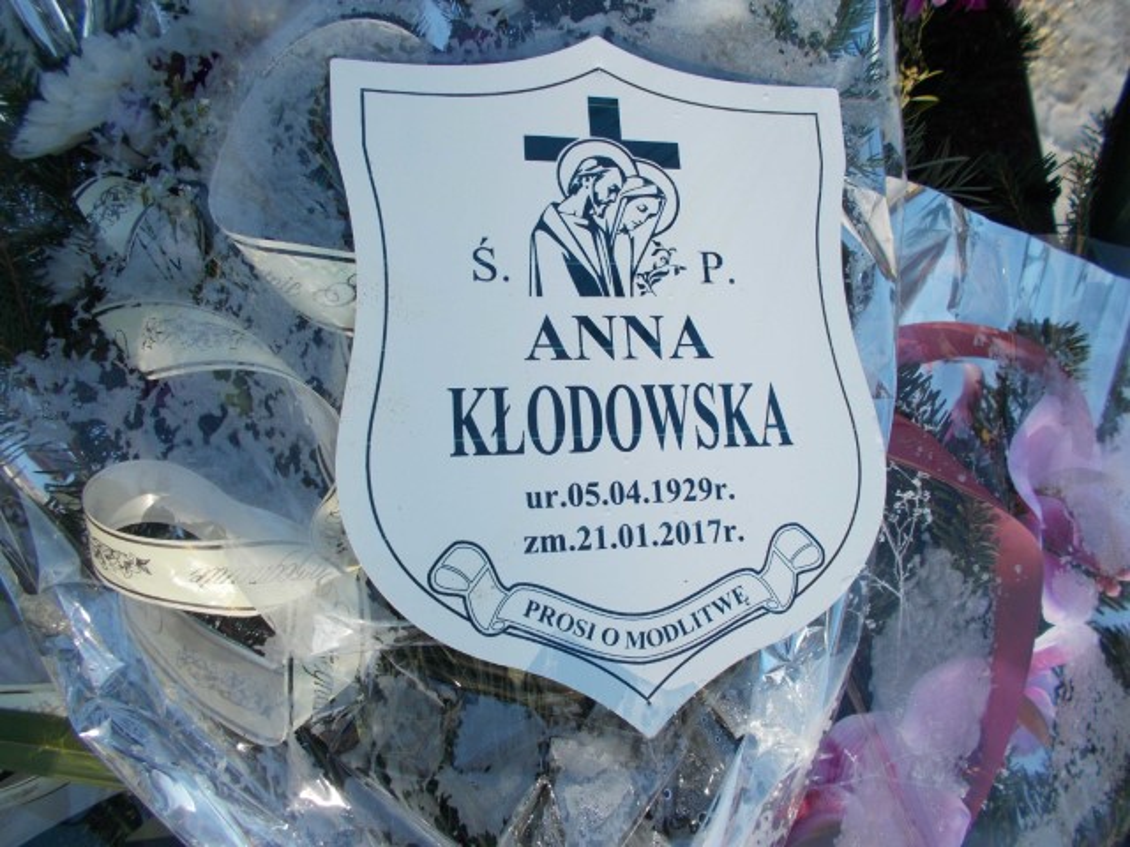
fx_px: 849
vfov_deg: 53.1
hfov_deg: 67.3
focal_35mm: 26
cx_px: 565
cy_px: 424
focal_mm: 4.6
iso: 80
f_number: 3.2
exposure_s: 1/400
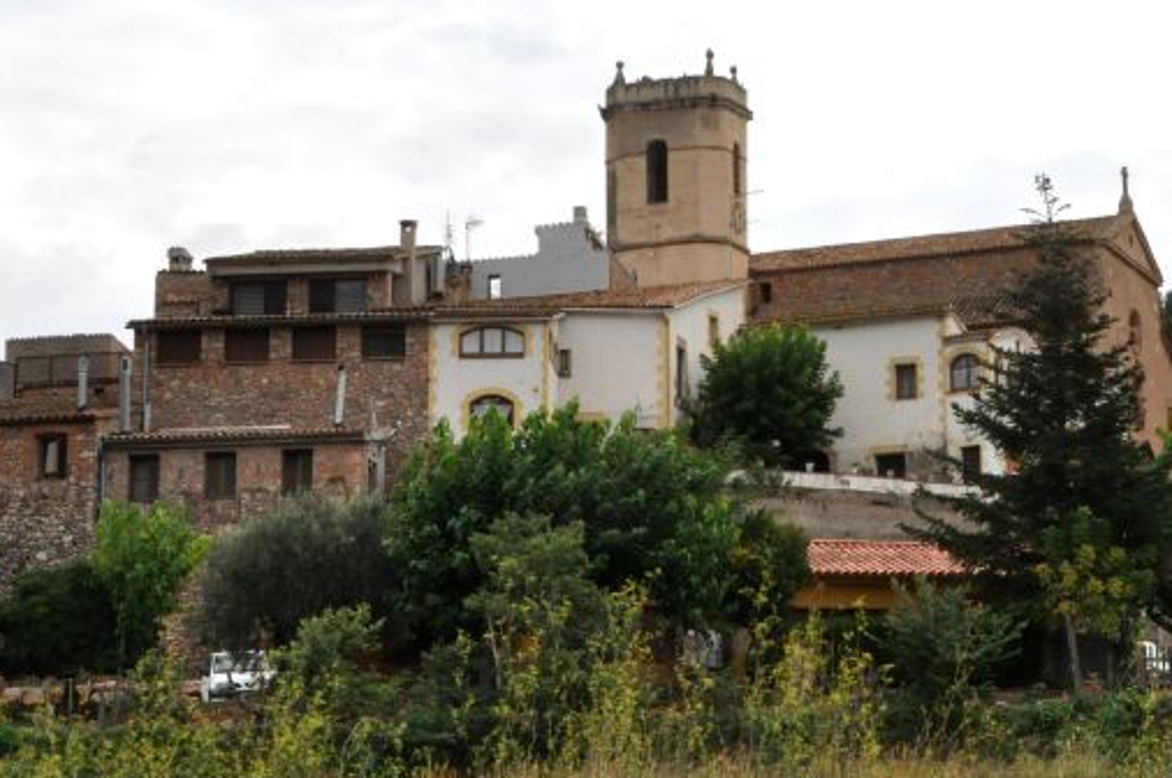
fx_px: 2667
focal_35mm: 82
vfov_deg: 16.6
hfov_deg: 24.5
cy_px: 287
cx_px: 876
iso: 1000
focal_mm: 27
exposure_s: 1/250
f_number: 16
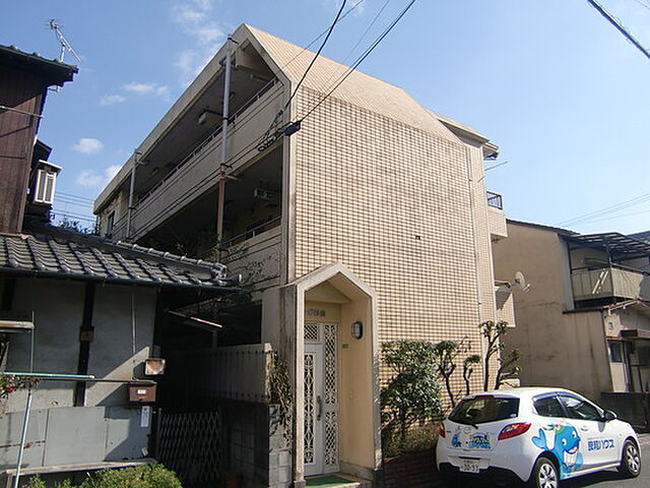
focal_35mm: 28
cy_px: 244
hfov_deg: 63.4
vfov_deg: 49.7
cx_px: 325
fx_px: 526
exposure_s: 1/200
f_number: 7
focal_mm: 4.9
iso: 64
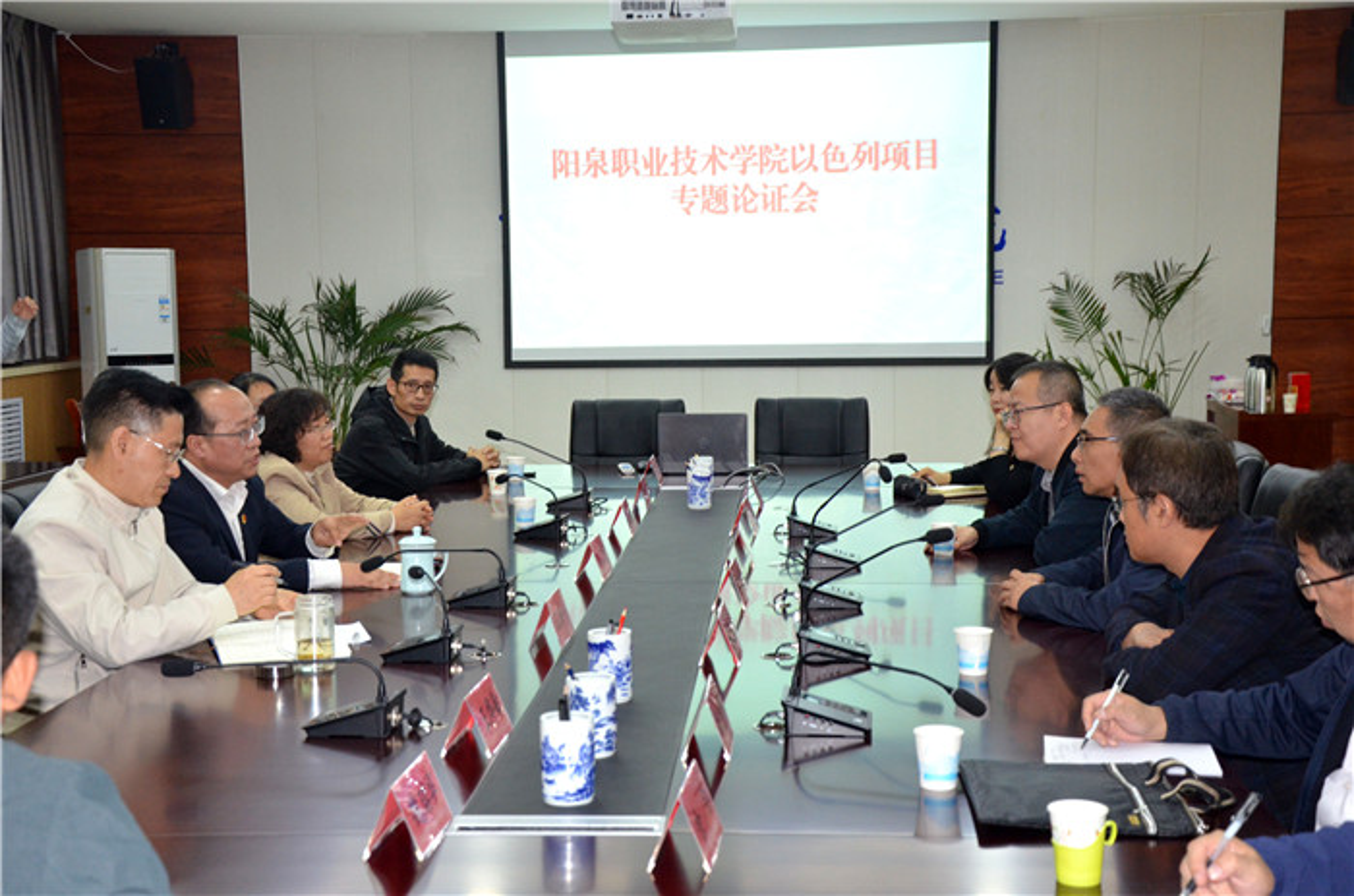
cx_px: 677
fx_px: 1970
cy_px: 448
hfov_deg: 37.9
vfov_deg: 25.6
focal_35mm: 52
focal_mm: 35
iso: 1600
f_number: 5.6
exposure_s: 1/100
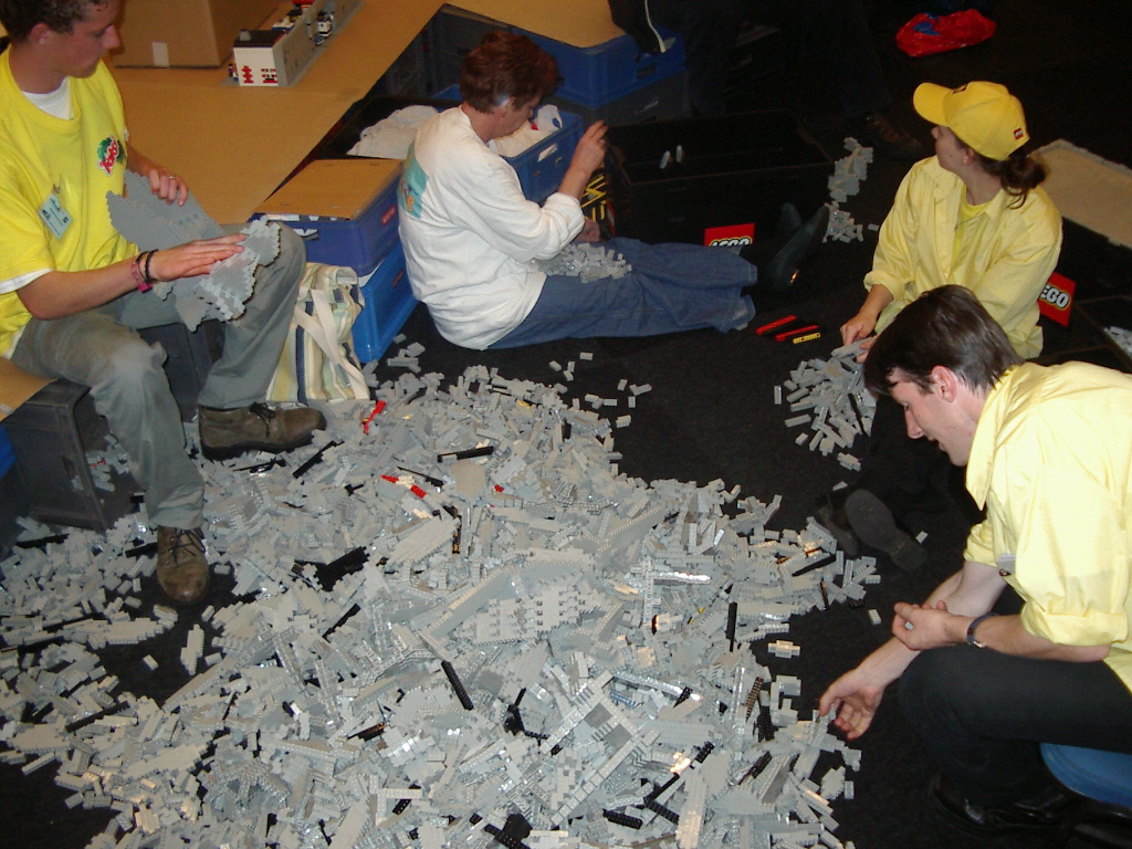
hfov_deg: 49.0
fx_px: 1243
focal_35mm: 38
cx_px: 566
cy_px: 424
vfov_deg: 37.7
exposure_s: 1/60
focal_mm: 5.8
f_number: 2.6
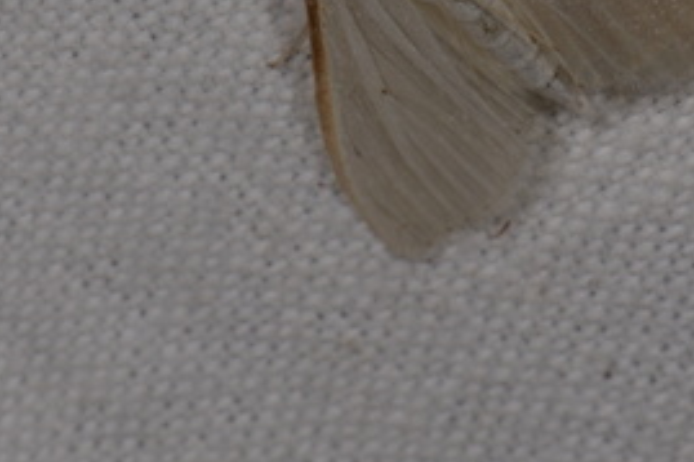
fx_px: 7214
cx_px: 426
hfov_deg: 5.5
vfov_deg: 3.7
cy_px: 26
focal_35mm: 374
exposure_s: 1/60
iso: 100
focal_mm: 85
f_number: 22
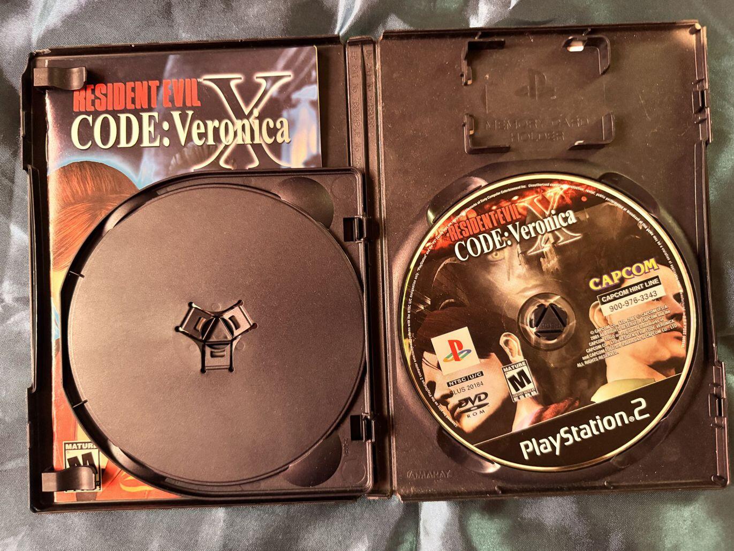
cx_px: 367
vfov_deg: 56.8
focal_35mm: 24
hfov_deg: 71.6
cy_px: 276
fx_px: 509
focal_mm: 6.76
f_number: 1.78
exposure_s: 1/34
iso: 1000
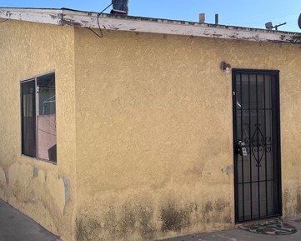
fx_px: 401
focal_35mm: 45
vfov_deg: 33.4
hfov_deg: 39.7
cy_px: 123
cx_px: 67
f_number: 1.5
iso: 50
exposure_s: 1/3460
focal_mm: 5.7
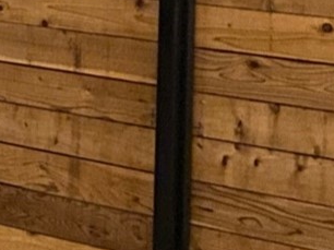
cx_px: -738
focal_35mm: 174
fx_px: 1678
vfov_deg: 8.3
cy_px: -118
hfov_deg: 8.8
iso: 500
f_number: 1.8
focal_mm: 4.25
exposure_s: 1/12
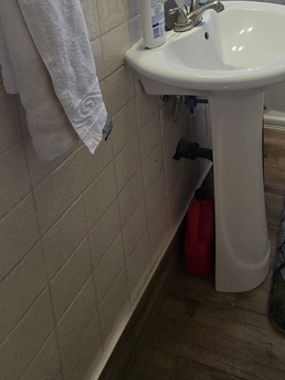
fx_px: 318
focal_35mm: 29
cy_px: -36
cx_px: 262
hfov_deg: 43.6
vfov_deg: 46.1
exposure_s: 1/120
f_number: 2.2
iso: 64
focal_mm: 2.2
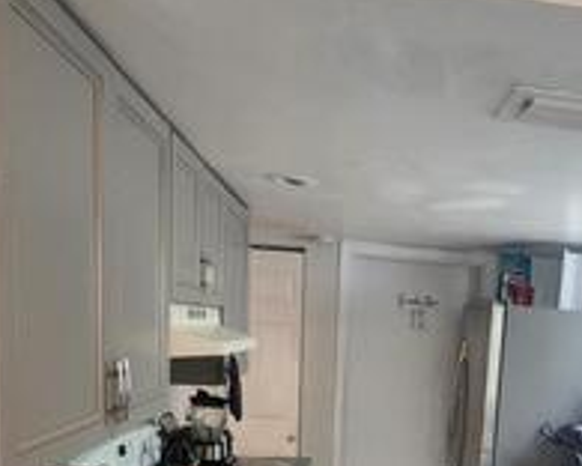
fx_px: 448
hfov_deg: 60.9
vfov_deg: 48.6
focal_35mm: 26
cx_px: 463
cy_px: 427
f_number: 2.2
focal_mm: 2.2
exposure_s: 1/60
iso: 400
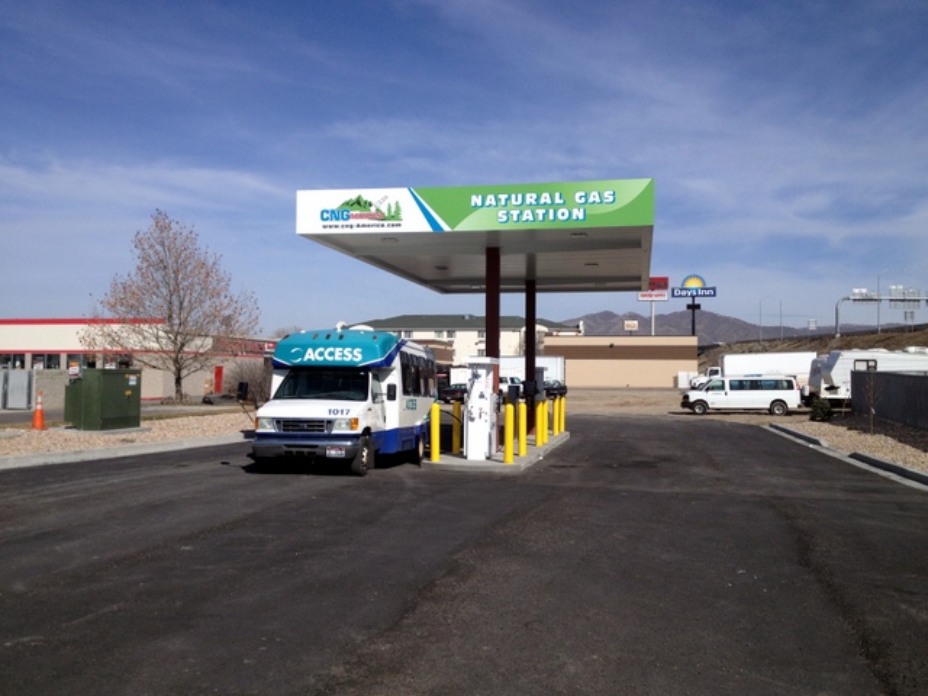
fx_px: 938
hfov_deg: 52.6
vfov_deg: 40.7
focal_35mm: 35
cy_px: 348
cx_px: 464
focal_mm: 4.28
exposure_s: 1/2632
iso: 50
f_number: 2.4
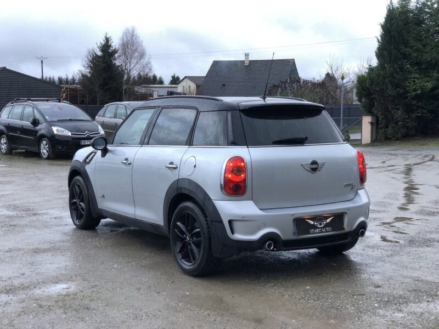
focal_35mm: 52
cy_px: 164
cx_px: 220
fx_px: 659
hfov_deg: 36.8
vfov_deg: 28.0
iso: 64
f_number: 2.4
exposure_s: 1/60
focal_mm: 6
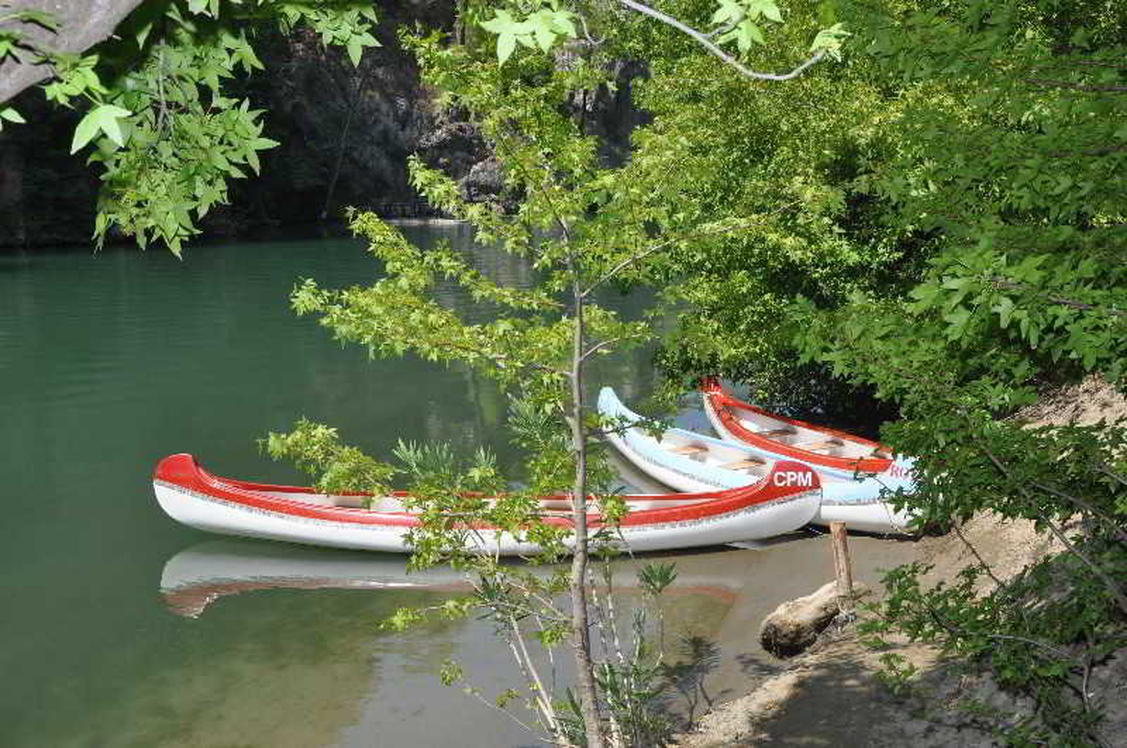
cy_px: 374
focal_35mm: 42
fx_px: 1313
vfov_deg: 31.8
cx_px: 564
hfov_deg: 46.5
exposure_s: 1/200
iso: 200
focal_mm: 28
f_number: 13
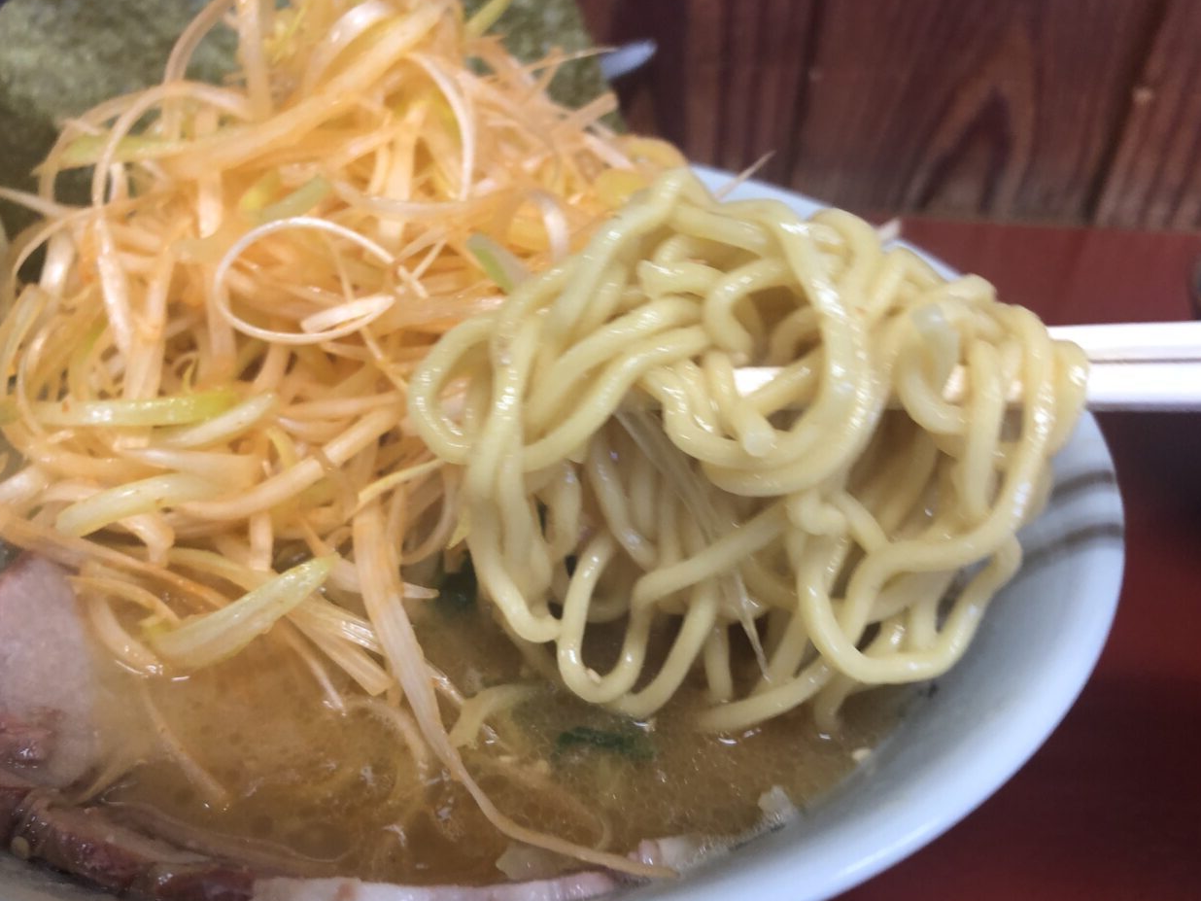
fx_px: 1006
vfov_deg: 48.2
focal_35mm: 29
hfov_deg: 61.7
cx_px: 591
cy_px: 442
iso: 40
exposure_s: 1/17
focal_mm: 4
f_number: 1.8
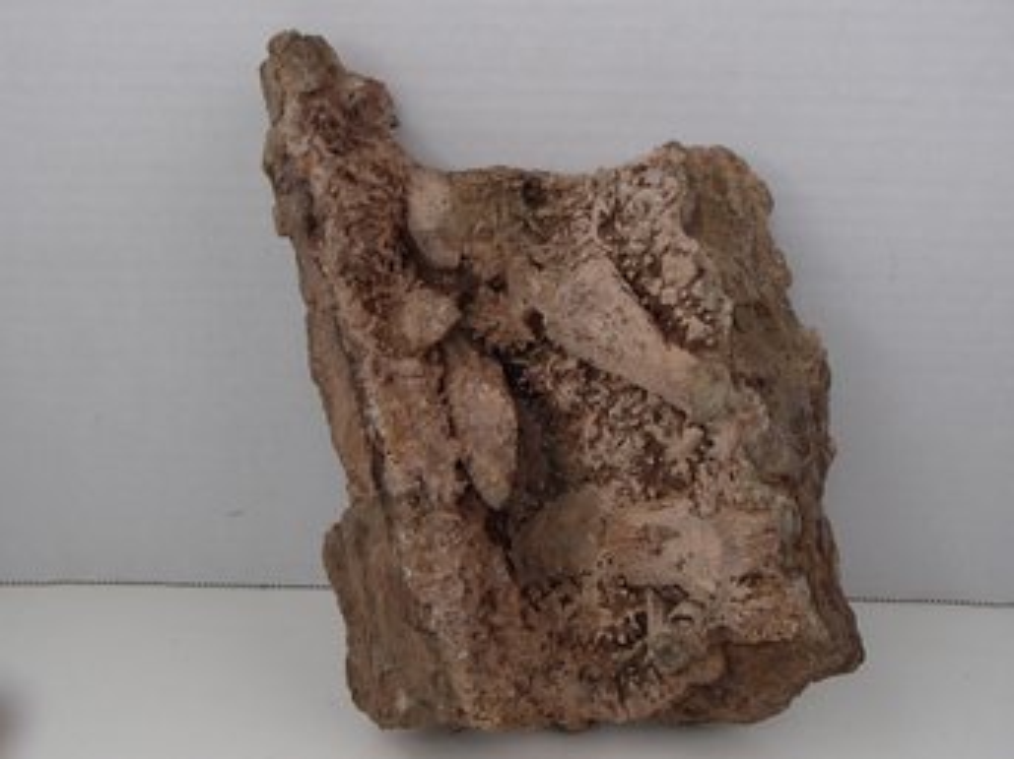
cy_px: 380
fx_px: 1083
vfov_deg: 38.6
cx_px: 507
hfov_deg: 50.2
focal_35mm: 37
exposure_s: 1/160
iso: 160
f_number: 4.7
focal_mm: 6.64
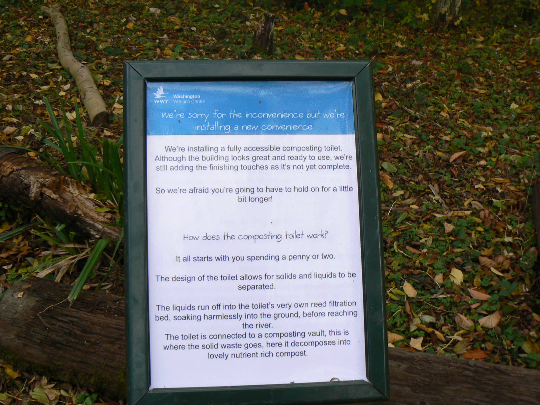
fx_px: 562
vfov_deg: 39.7
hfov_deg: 51.4
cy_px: 202
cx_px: 270
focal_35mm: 36
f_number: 5
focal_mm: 6
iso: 80
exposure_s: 1/125
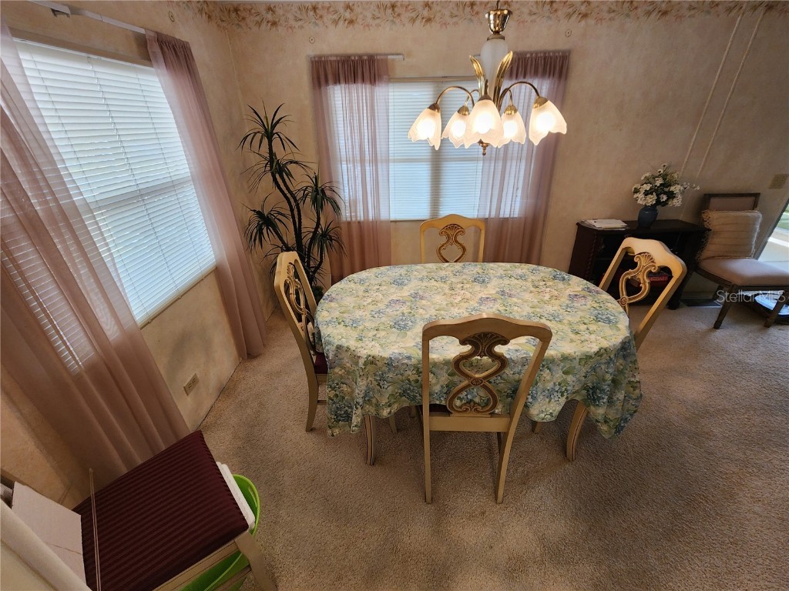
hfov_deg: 106.2
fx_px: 296
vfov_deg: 89.9
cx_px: 394
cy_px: 296
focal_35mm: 13
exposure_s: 1/60
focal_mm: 2.2
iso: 160
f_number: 2.2
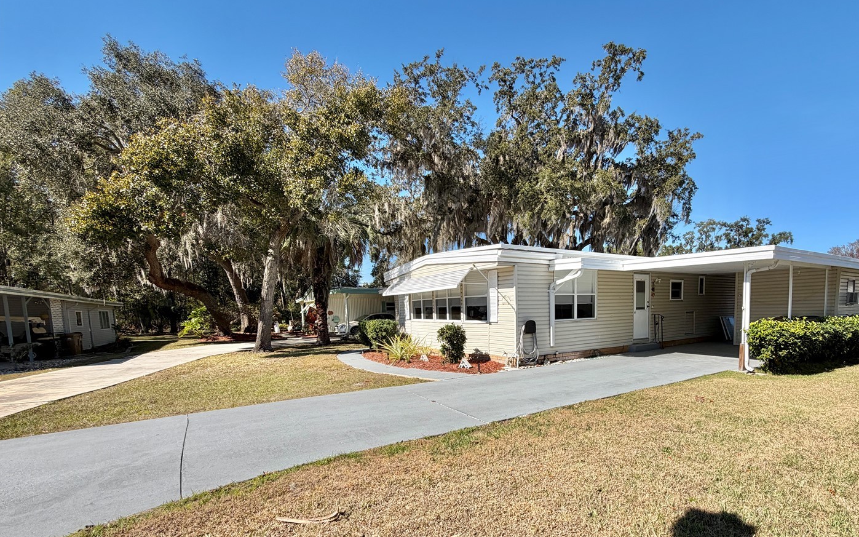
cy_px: 347
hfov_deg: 93.8
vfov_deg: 66.6
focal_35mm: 17
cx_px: 487
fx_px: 398
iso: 25
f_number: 2.2
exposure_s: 1/770
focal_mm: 2.22
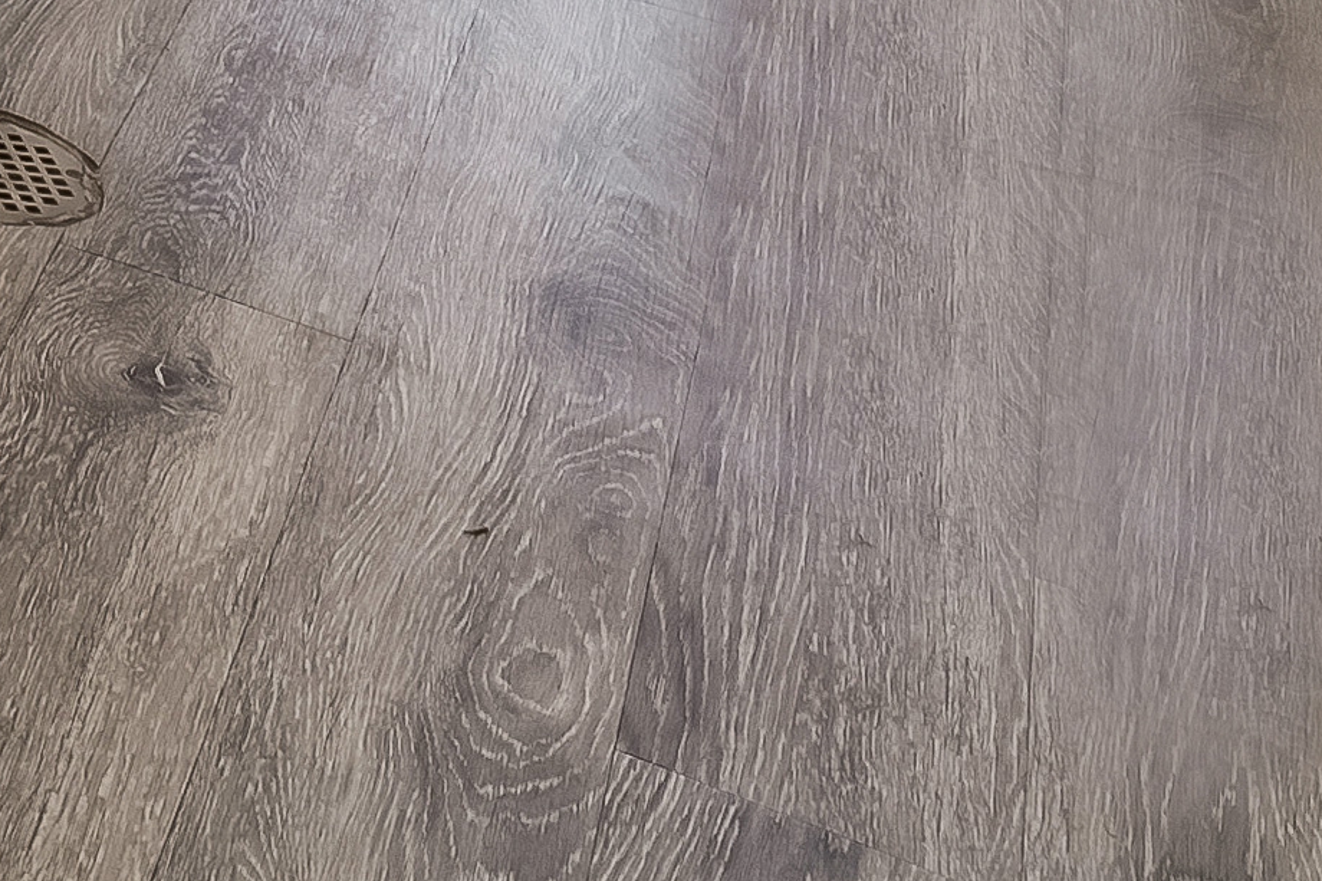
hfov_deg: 14.5
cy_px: -1689
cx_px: -1866
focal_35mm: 91
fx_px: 3341
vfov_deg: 10.7
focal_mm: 14
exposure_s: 1/3
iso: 320
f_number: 9
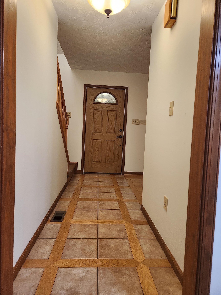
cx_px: 110
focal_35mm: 23
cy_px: 148
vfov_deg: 73.9
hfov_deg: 58.9
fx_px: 196
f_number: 1.8
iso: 320
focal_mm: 5.4
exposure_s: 1/120
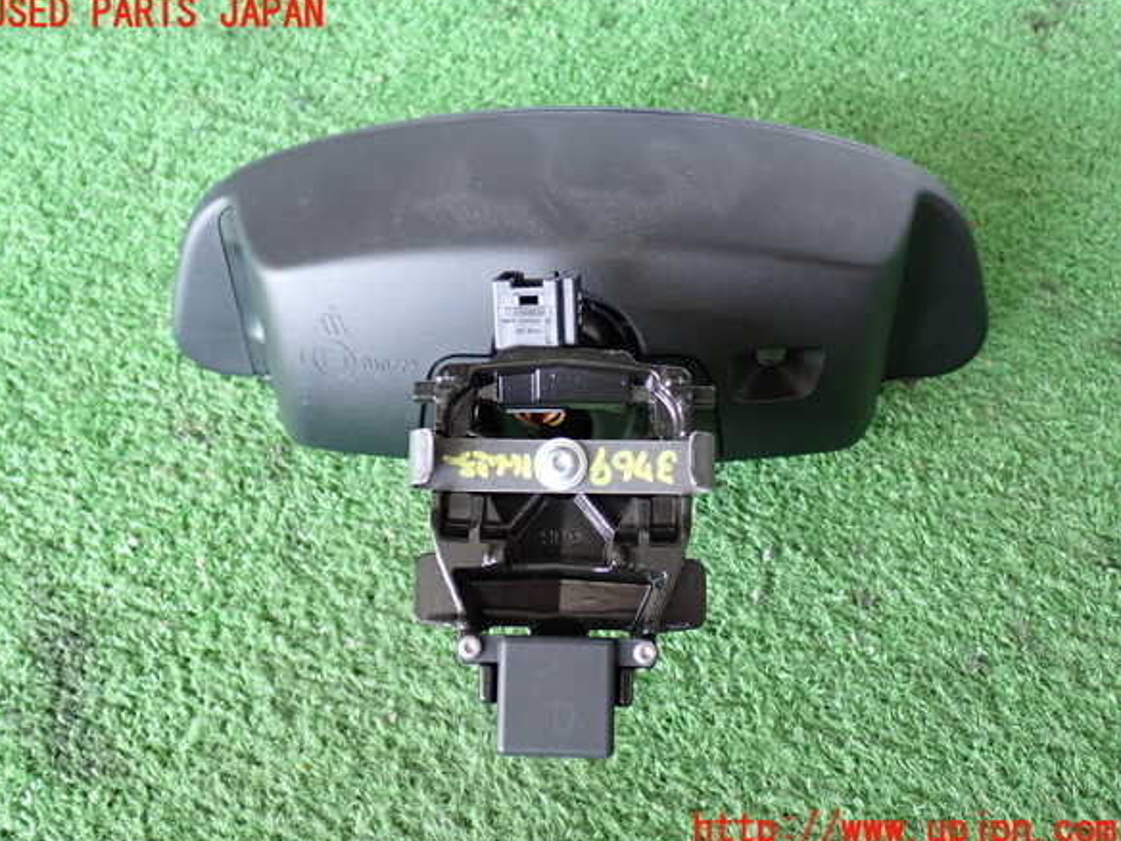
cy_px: 422
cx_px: 551
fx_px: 1198
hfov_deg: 50.1
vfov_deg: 38.7
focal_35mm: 37
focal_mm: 6.37
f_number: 2.5
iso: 200
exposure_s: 1/40
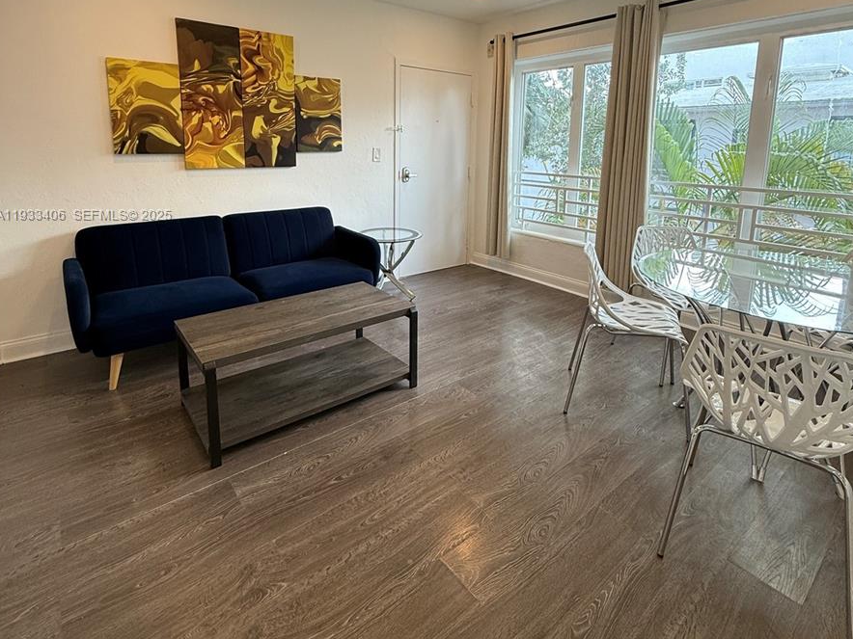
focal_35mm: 19
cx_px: 426
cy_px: 216
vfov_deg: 66.9
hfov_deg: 84.7
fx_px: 468
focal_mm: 2.22
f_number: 2.2
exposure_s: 1/120
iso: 100
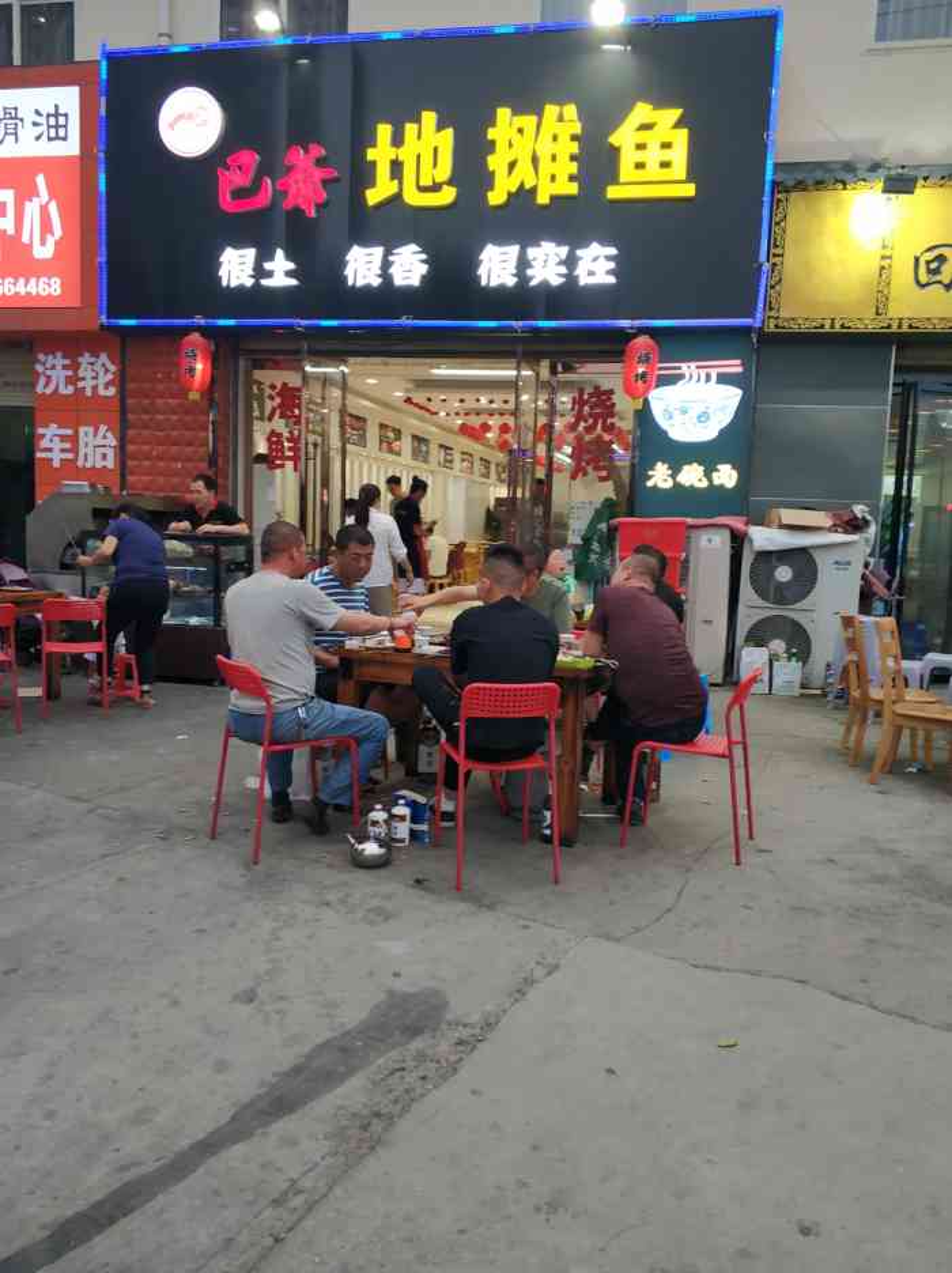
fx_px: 992
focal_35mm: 27
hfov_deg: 51.3
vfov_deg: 65.4
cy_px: 636
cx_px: 476
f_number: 1.8
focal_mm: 3.82
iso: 366
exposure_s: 1/50
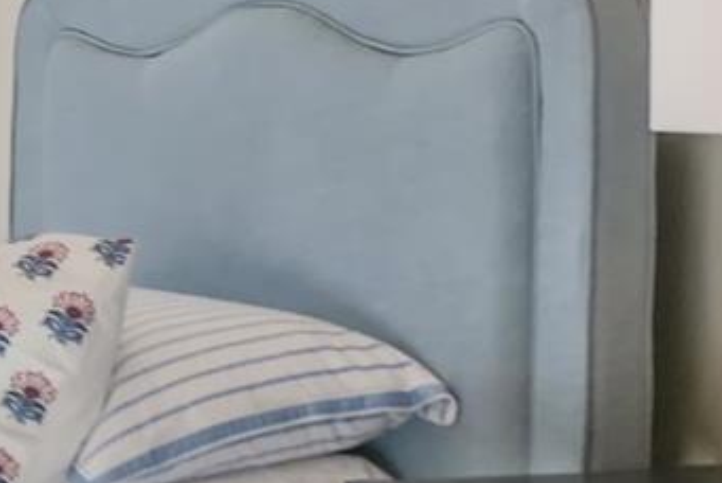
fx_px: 2890
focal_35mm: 144
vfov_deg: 9.5
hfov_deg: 12.0
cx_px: -889
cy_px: 41
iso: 125
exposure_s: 1/800
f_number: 2.8
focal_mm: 8.8
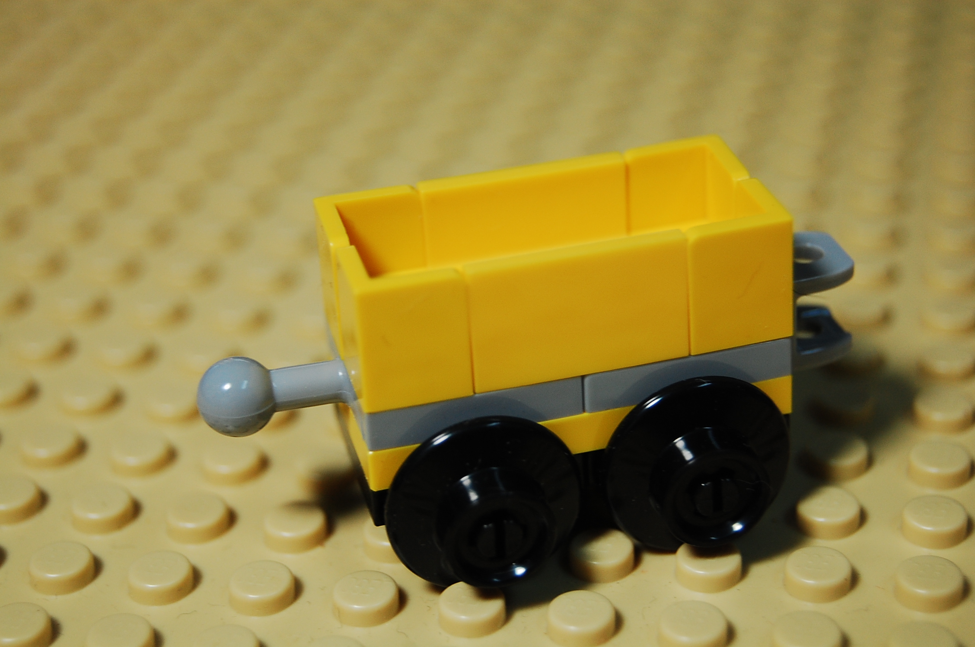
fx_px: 2231
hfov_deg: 24.7
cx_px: 488
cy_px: 324
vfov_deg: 16.5
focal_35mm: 82
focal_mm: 55
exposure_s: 1/60
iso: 360
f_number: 5.6
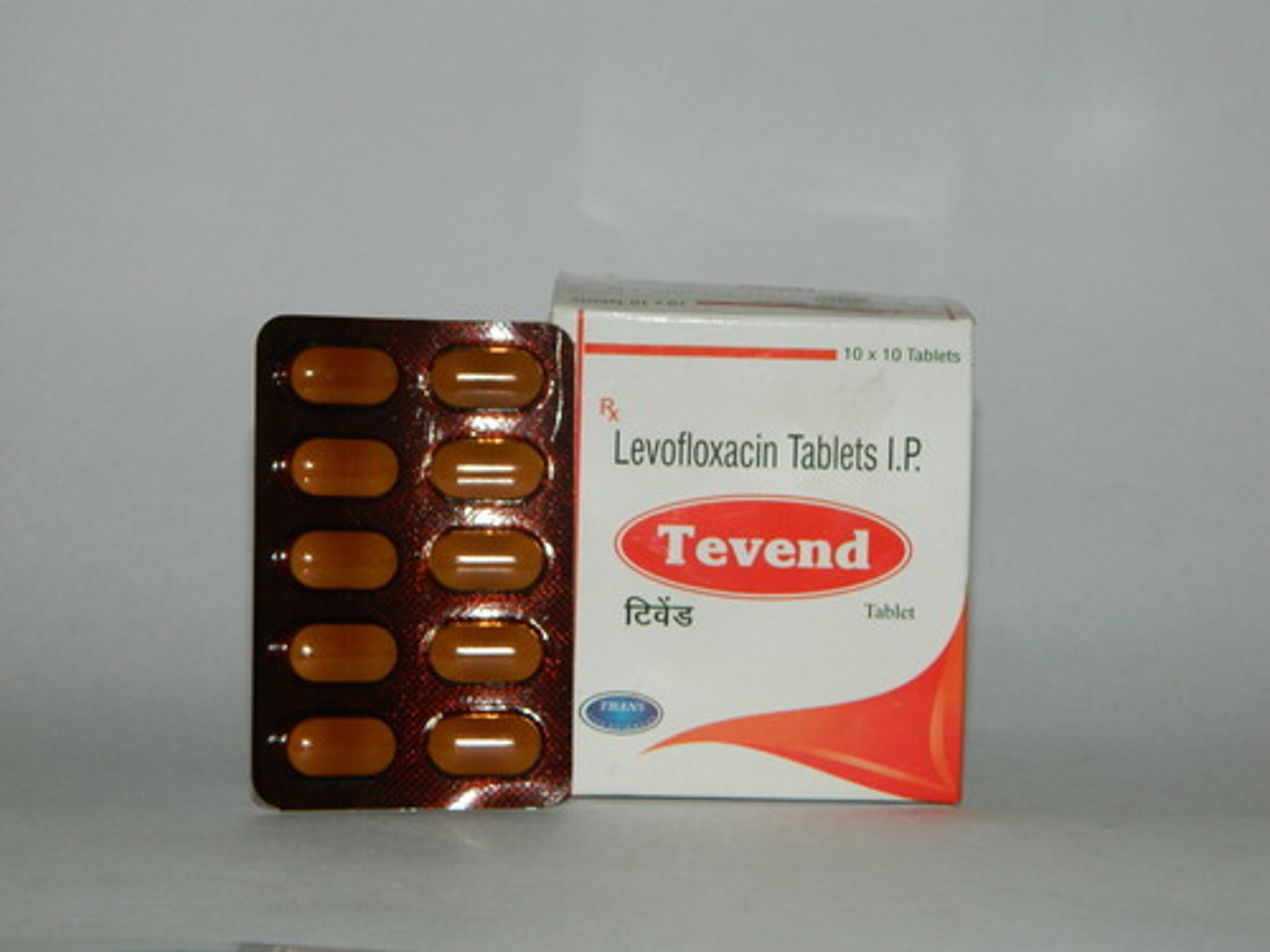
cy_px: 476
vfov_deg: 17.6
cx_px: 635
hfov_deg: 23.3
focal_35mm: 84
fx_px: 3082
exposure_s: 1/50
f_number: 4.2
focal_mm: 15.1
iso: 200
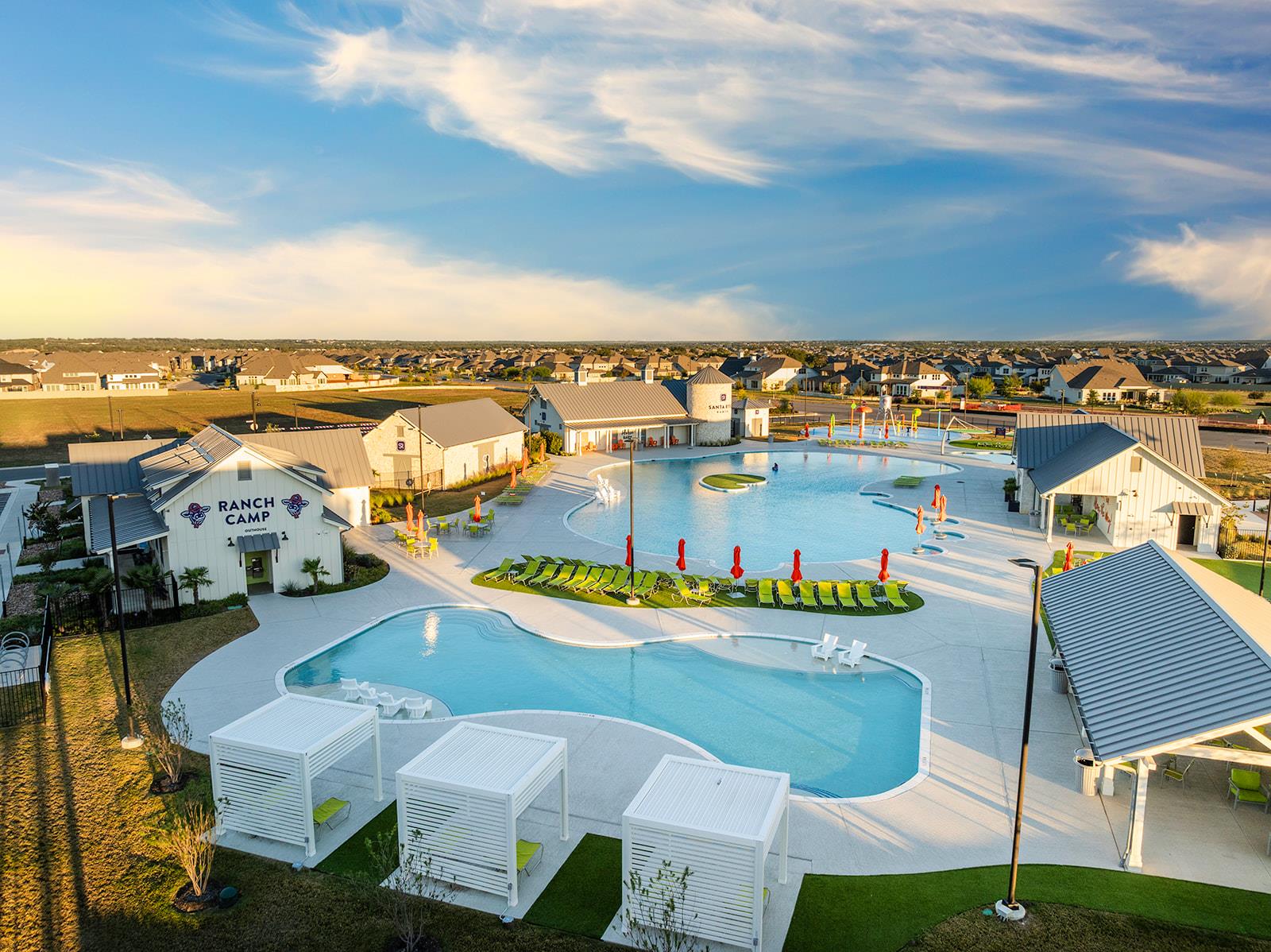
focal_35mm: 24
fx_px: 881
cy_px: 476
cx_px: 636
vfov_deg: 56.8
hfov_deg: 71.6
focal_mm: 12.29
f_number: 5
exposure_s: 1/160
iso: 100
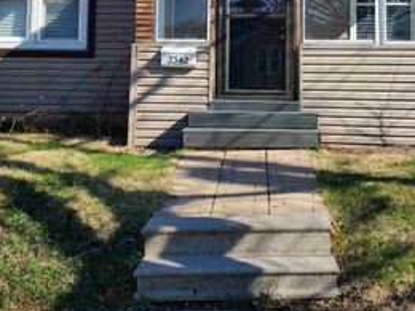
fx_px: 599
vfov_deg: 28.0
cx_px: 217
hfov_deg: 38.2
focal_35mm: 50
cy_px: 33
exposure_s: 1/970
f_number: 2.4
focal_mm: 4.3
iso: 50
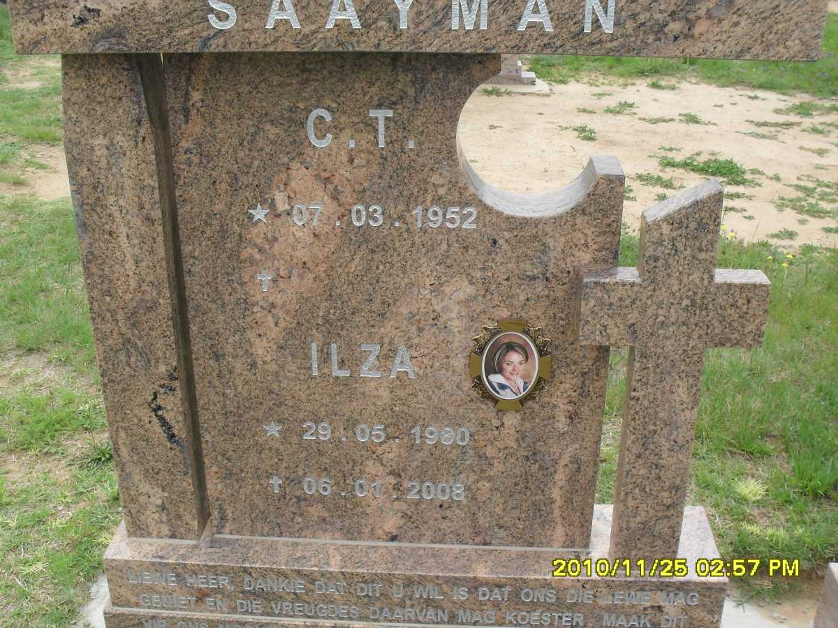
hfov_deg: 49.0
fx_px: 920
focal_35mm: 38
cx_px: 419
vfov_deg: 37.7
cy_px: 314
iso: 80
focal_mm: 6.3
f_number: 8.3
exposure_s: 1/90
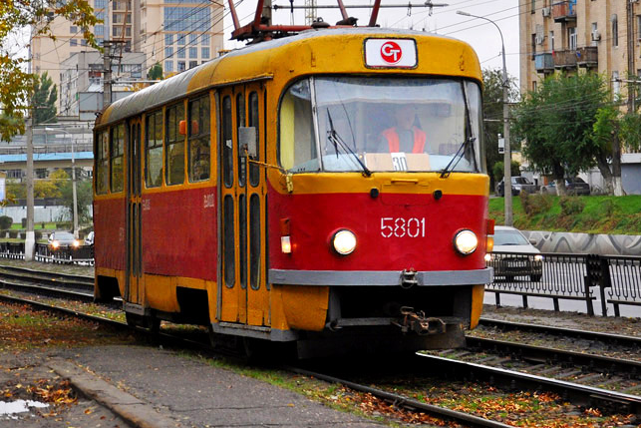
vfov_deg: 12.2
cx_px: 319
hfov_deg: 18.3
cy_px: 70
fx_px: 1995
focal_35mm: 112
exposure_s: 1/250
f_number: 5.6
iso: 400
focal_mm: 40
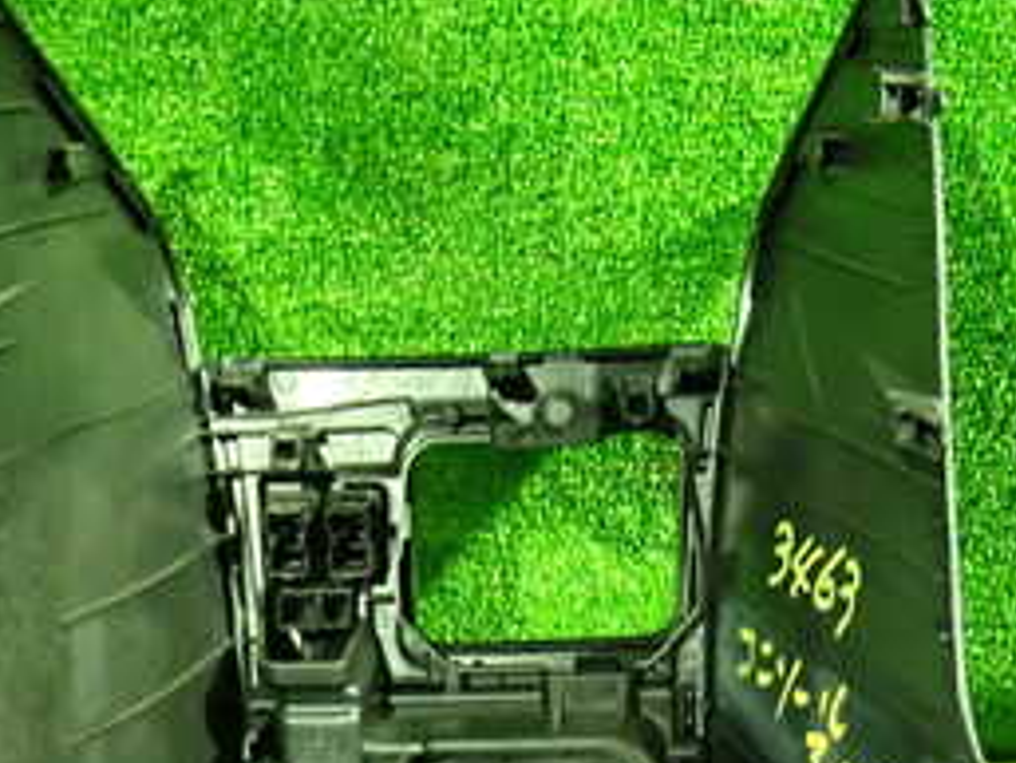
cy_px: 727
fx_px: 2056
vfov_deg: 20.5
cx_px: 474
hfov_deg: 27.8
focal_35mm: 70
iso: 800
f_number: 2.3
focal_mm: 5.4
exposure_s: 1/8
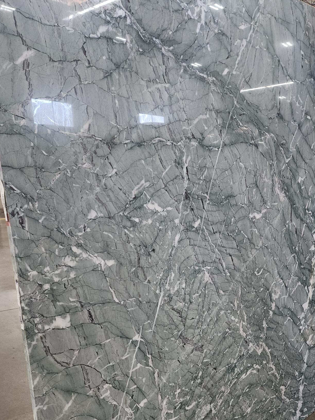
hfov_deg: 39.2
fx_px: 437
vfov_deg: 50.3
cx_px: 210
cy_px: 286
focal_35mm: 36
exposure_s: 1/120
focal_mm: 6.4
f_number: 1.8
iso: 160
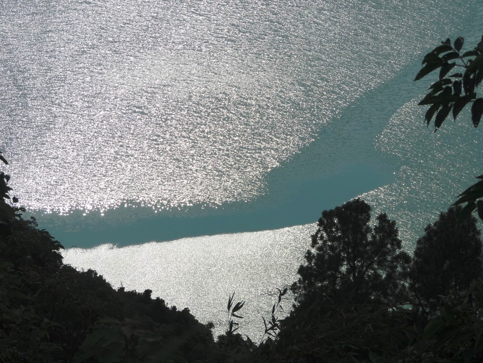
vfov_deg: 8.0
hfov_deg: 10.7
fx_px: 2582
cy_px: 182
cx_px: 242
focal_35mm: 185
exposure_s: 1/1250
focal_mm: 33
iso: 80
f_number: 5.1
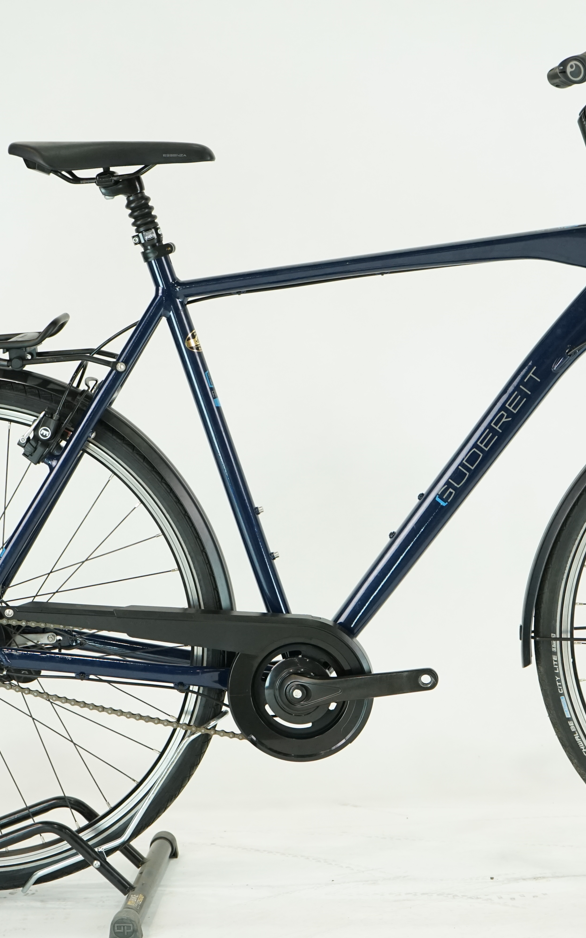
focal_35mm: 95
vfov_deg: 21.9
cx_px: 390
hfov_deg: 13.7
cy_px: 470
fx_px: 2428
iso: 1600
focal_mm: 62
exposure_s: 1/200
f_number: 5.6
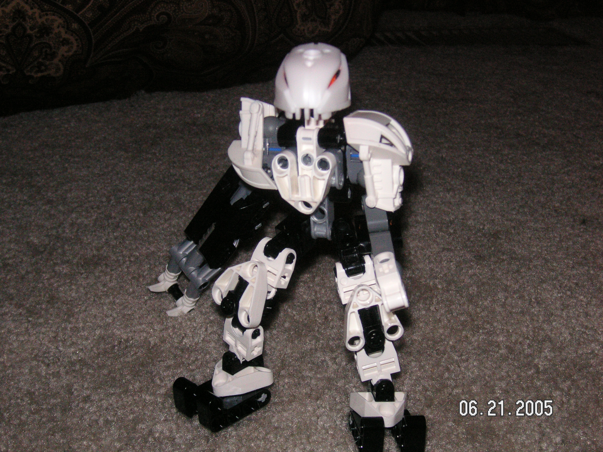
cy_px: 226
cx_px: 302
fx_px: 819
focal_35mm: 47
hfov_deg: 40.4
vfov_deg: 30.9
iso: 160
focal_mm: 7.8
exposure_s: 1/45
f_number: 8
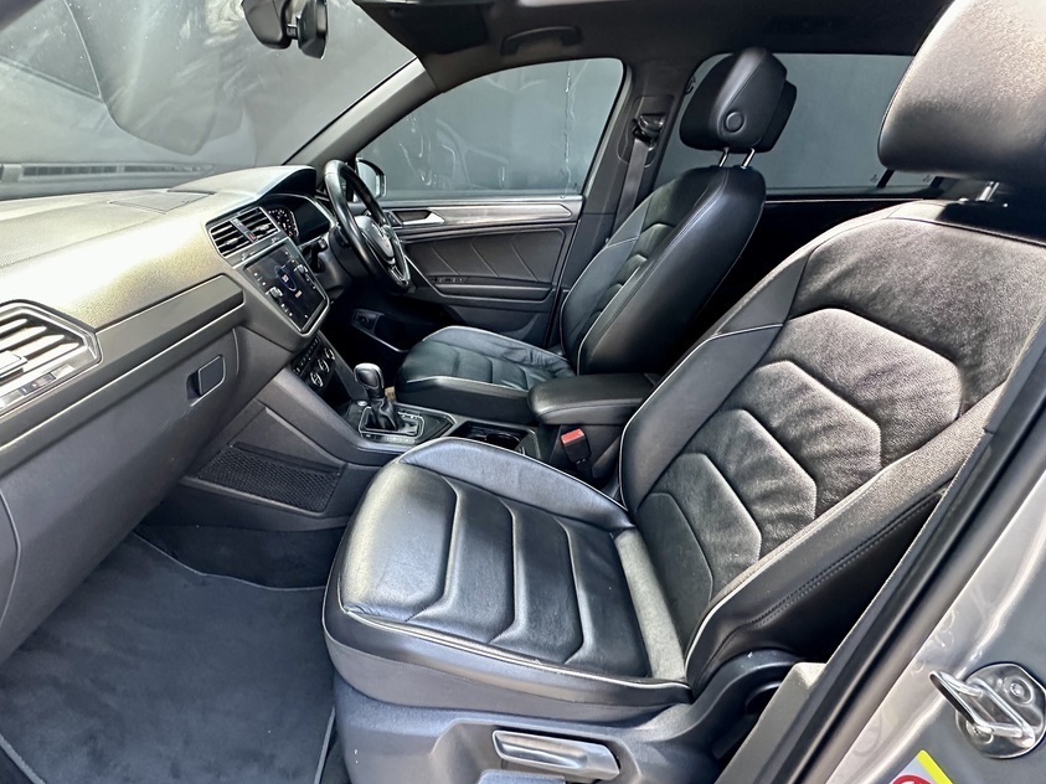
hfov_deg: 90.7
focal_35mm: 17
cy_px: 401
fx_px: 514
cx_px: 465
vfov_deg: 74.7
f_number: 2.2
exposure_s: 1/60
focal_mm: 2.22
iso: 1000
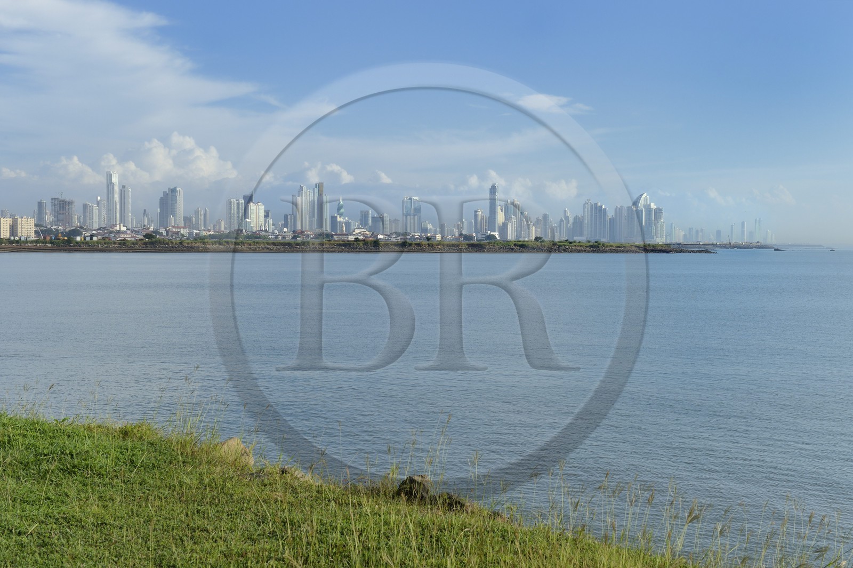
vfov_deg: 26.0
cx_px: 426
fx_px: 1231
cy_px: 284
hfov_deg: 38.2
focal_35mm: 52
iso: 200
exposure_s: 1/200
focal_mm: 52
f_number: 14
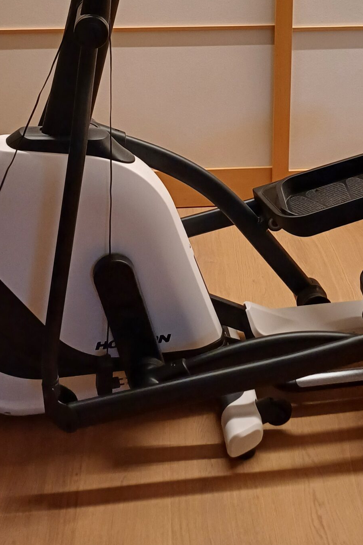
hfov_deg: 27.4
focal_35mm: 49
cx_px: 233
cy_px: 50
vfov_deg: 37.6
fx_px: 741
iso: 320
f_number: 1.8
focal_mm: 4.65
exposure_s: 1/33
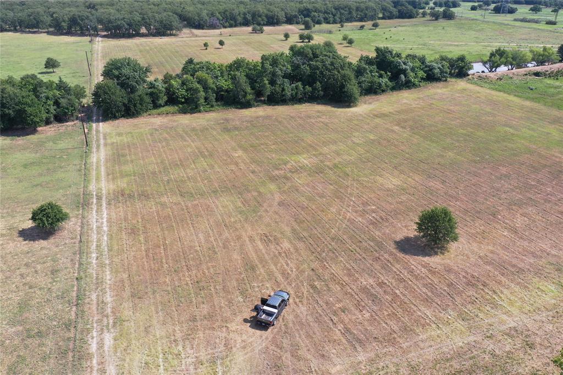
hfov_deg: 65.5
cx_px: 282
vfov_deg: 46.4
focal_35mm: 28
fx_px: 438
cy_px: 188
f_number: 5
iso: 100
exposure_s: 1/320
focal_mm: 10.26
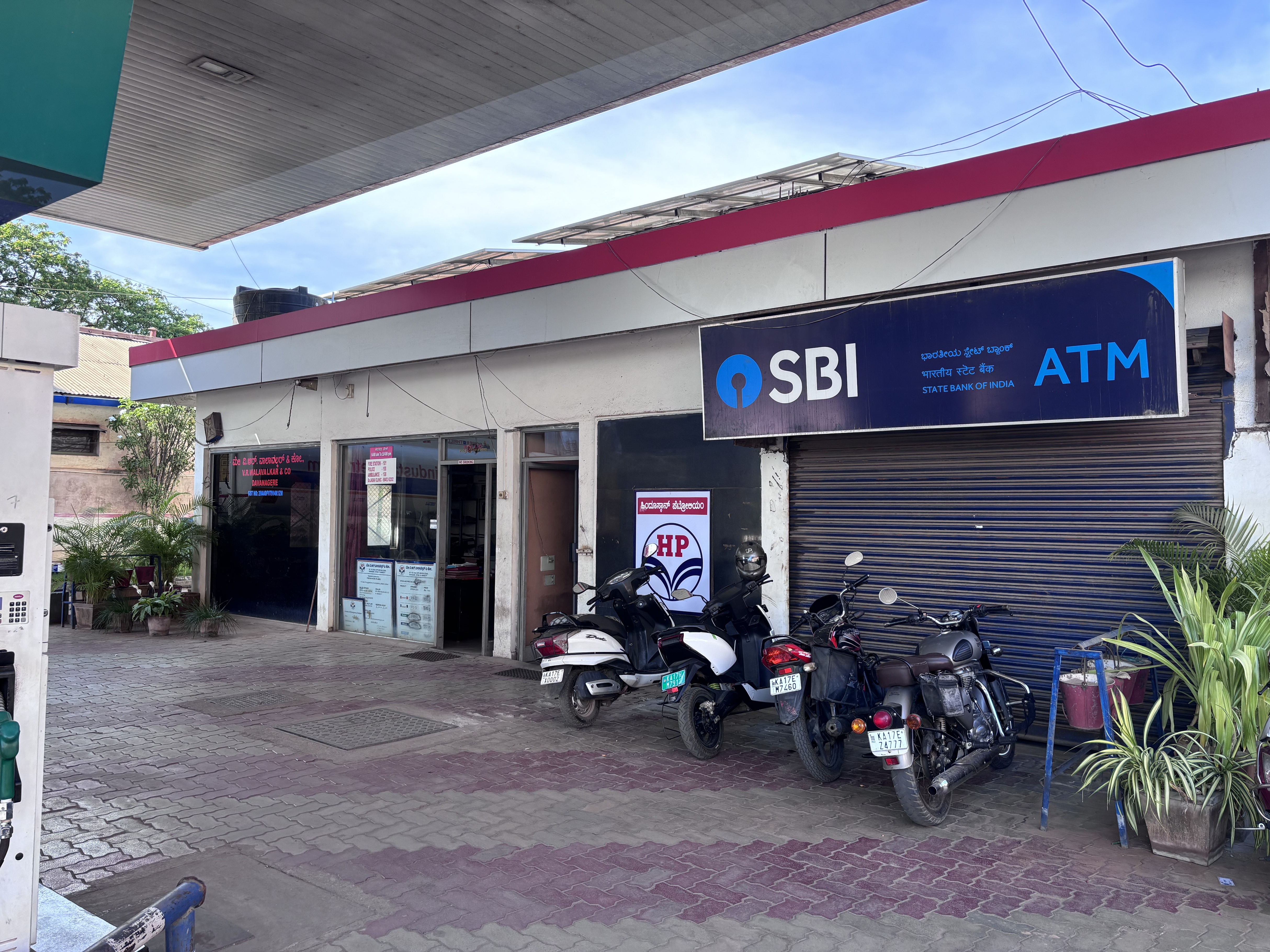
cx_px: 635
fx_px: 954
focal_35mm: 26
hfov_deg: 67.3
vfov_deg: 53.1
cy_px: 476
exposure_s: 1/266
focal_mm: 5.96
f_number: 1.6
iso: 40
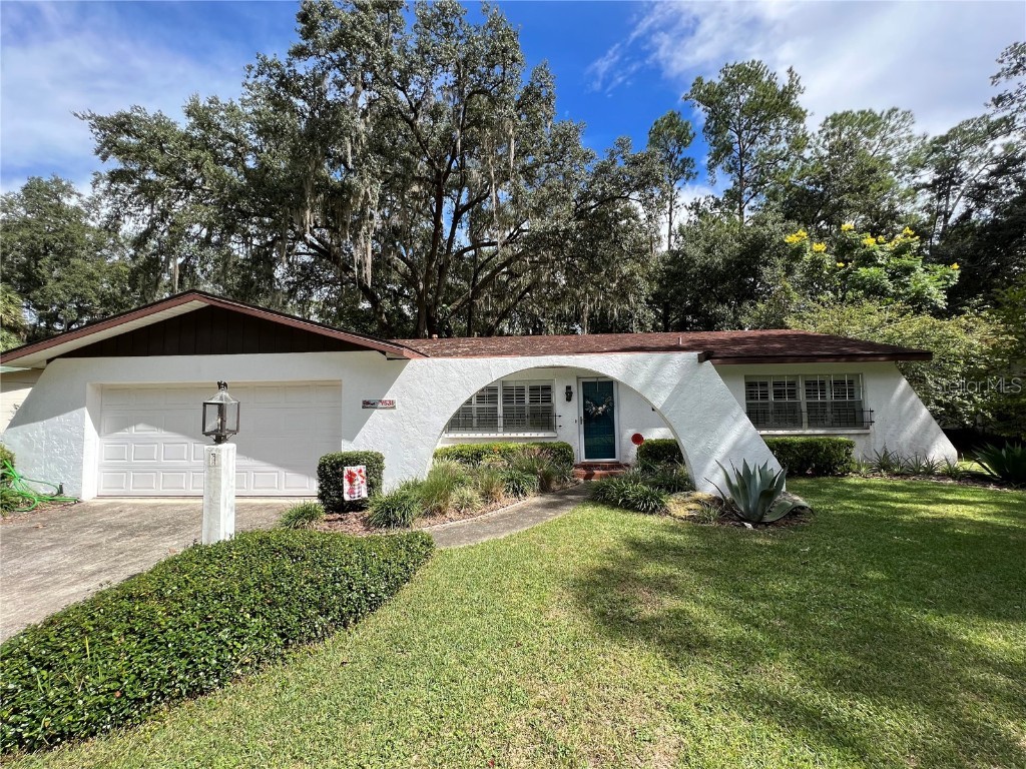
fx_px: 385
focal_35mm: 13
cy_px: 384
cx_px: 513
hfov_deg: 106.2
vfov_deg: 89.9
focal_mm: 1.57
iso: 32
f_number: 1.8
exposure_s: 1/1014
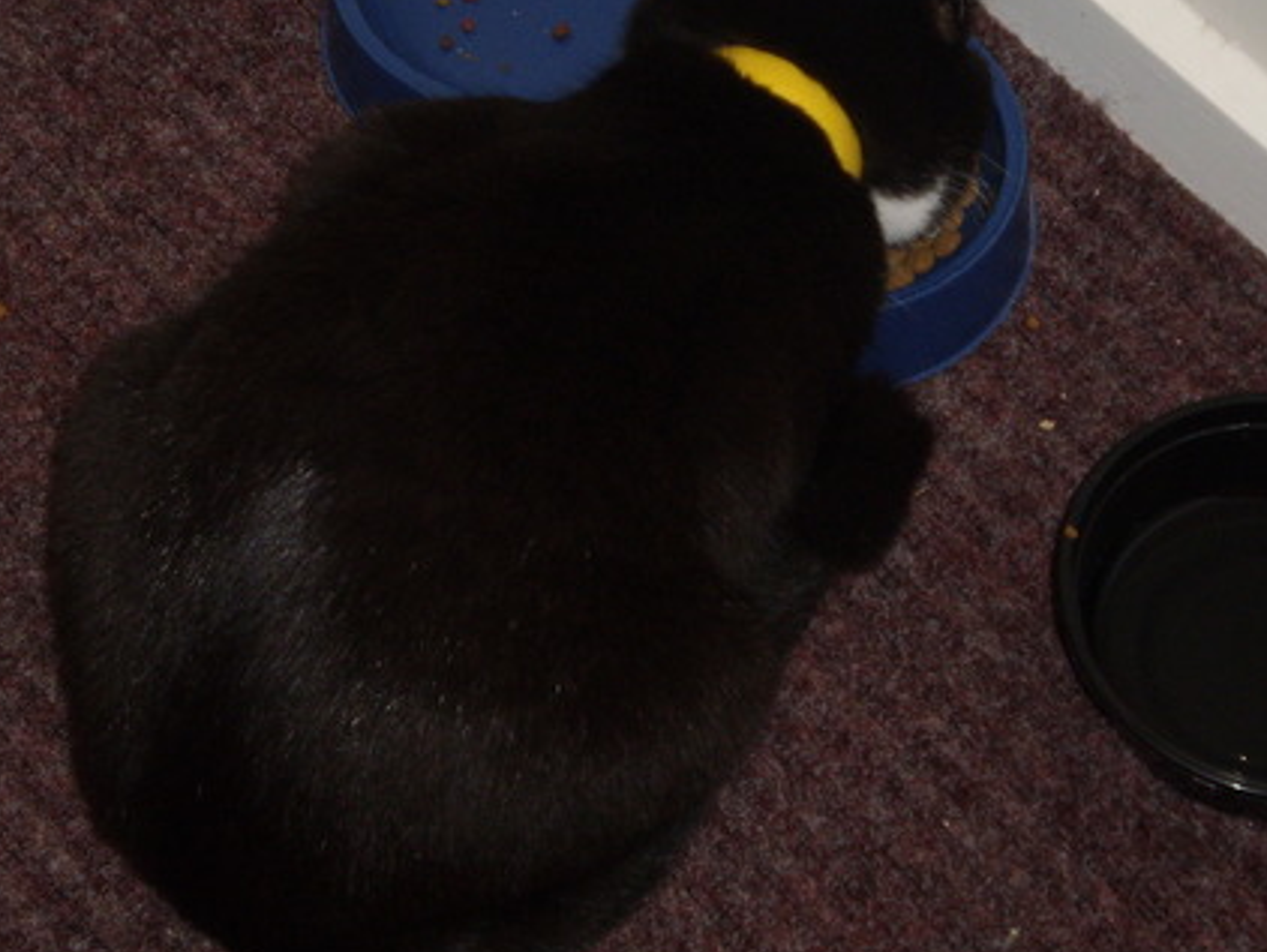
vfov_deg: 15.2
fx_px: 3552
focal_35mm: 97
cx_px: 721
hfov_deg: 20.2
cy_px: 321
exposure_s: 1/40
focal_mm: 11.3
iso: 125
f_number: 4.4
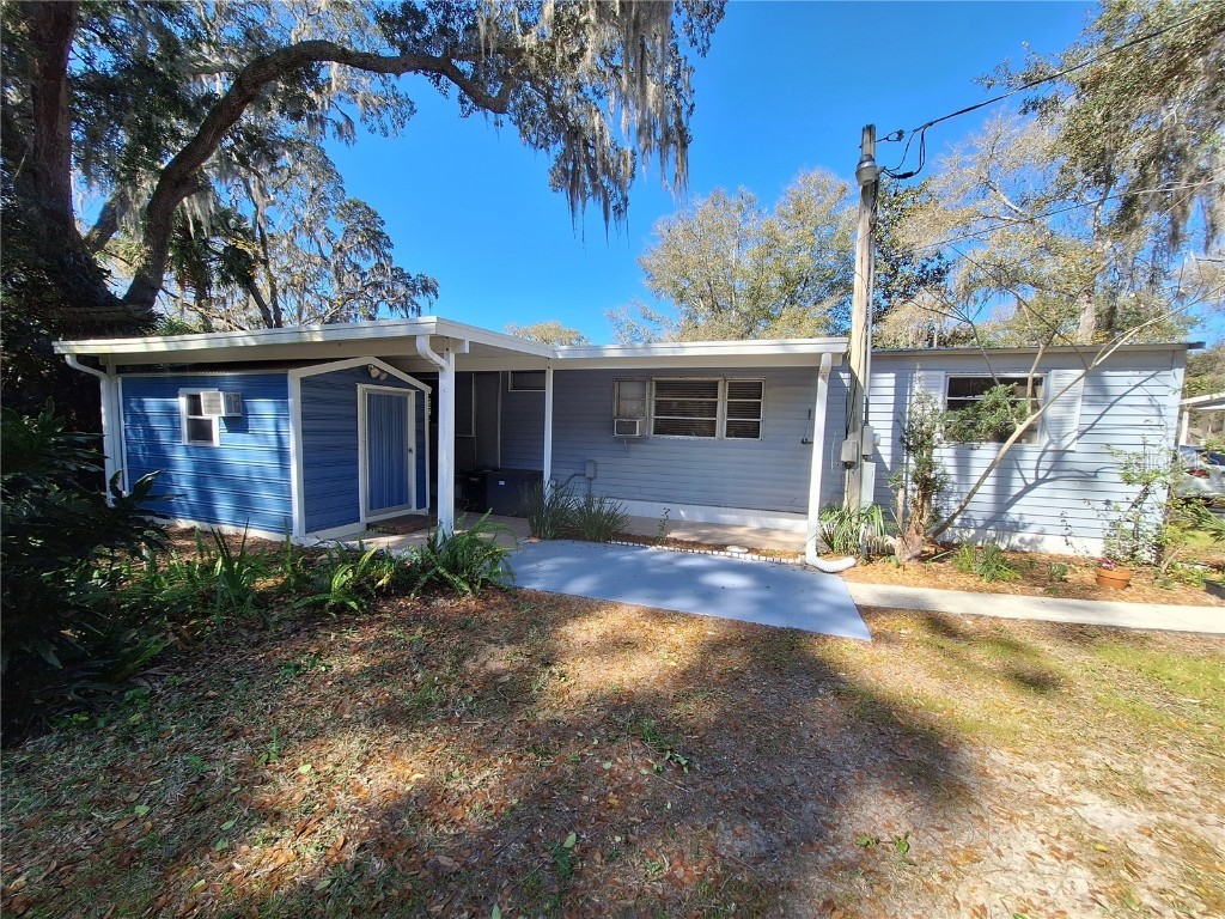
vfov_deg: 89.9
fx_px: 460
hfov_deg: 106.2
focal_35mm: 13
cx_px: 612
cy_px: 460
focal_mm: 1.74
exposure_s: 1/820
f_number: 2.2
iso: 40
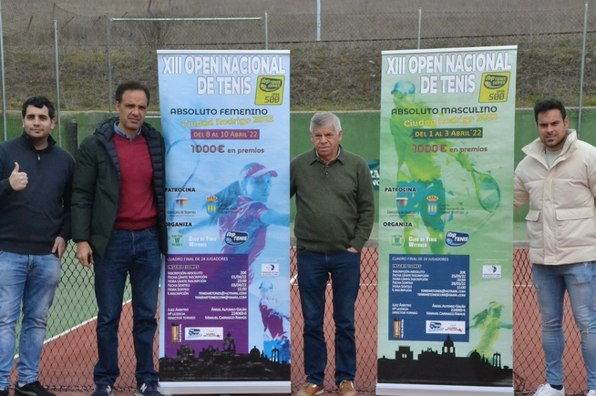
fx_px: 1367
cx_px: 301
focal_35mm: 83
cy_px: 237
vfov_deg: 16.5
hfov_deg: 24.6
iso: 3200
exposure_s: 1/1250
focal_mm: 45
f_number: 18
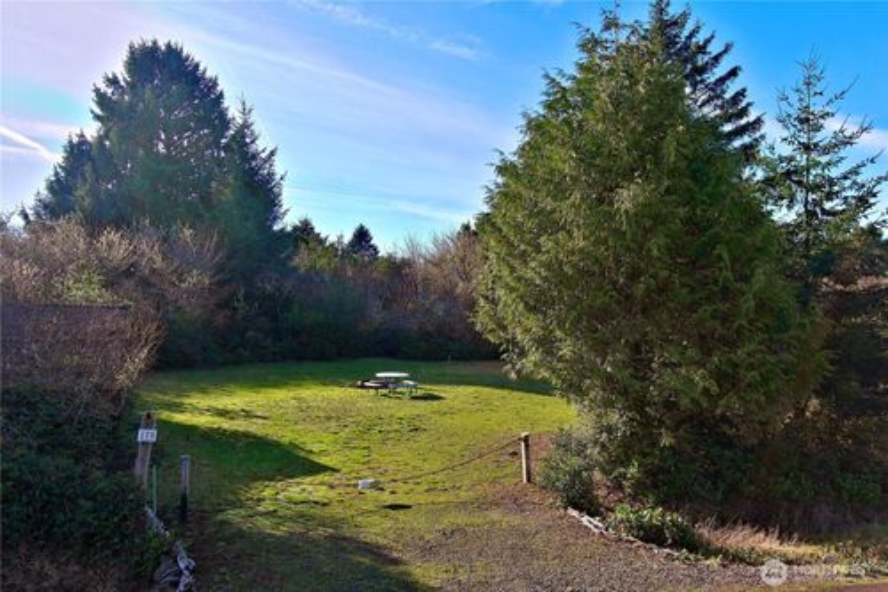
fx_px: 715
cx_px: 444
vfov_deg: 44.9
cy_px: 296
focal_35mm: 29
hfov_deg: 63.7
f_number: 2.8
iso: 100
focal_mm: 10.57
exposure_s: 1/829
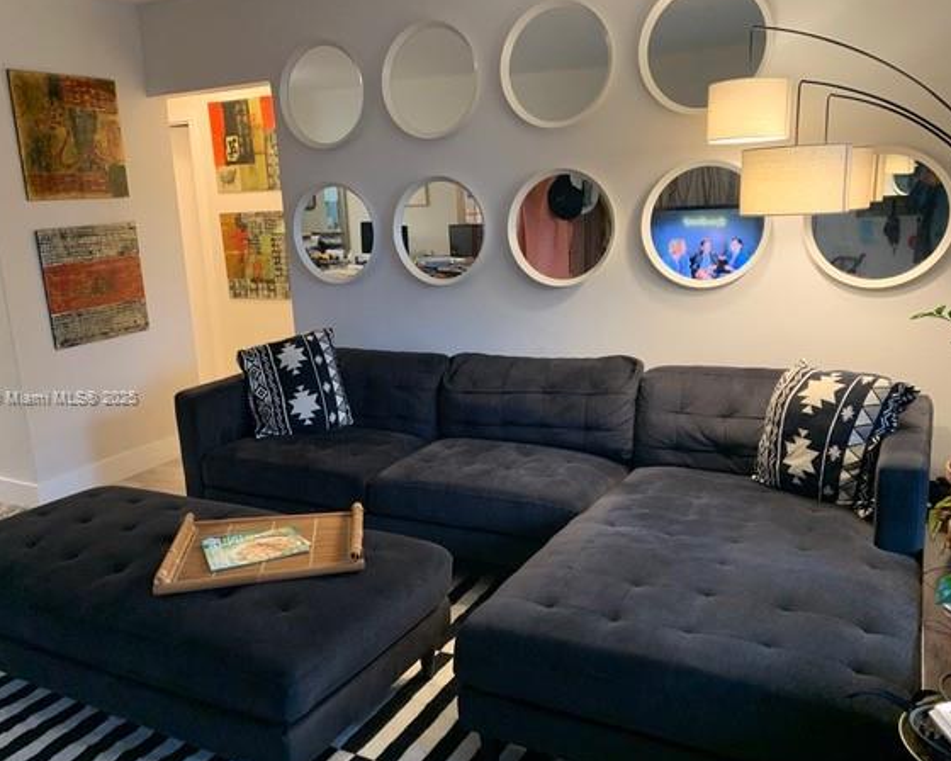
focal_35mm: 29
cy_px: 399
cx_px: 445
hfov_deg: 60.4
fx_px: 816
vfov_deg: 50.0
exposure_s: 1/60
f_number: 1.8
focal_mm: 4.25
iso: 320
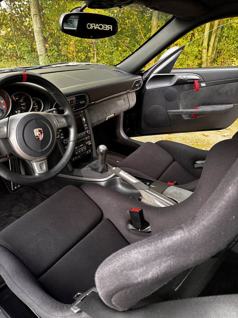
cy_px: 159
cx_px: 119
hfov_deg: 53.1
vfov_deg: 67.3
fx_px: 238
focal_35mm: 26
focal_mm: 5.96
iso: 160
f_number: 1.6
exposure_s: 1/60
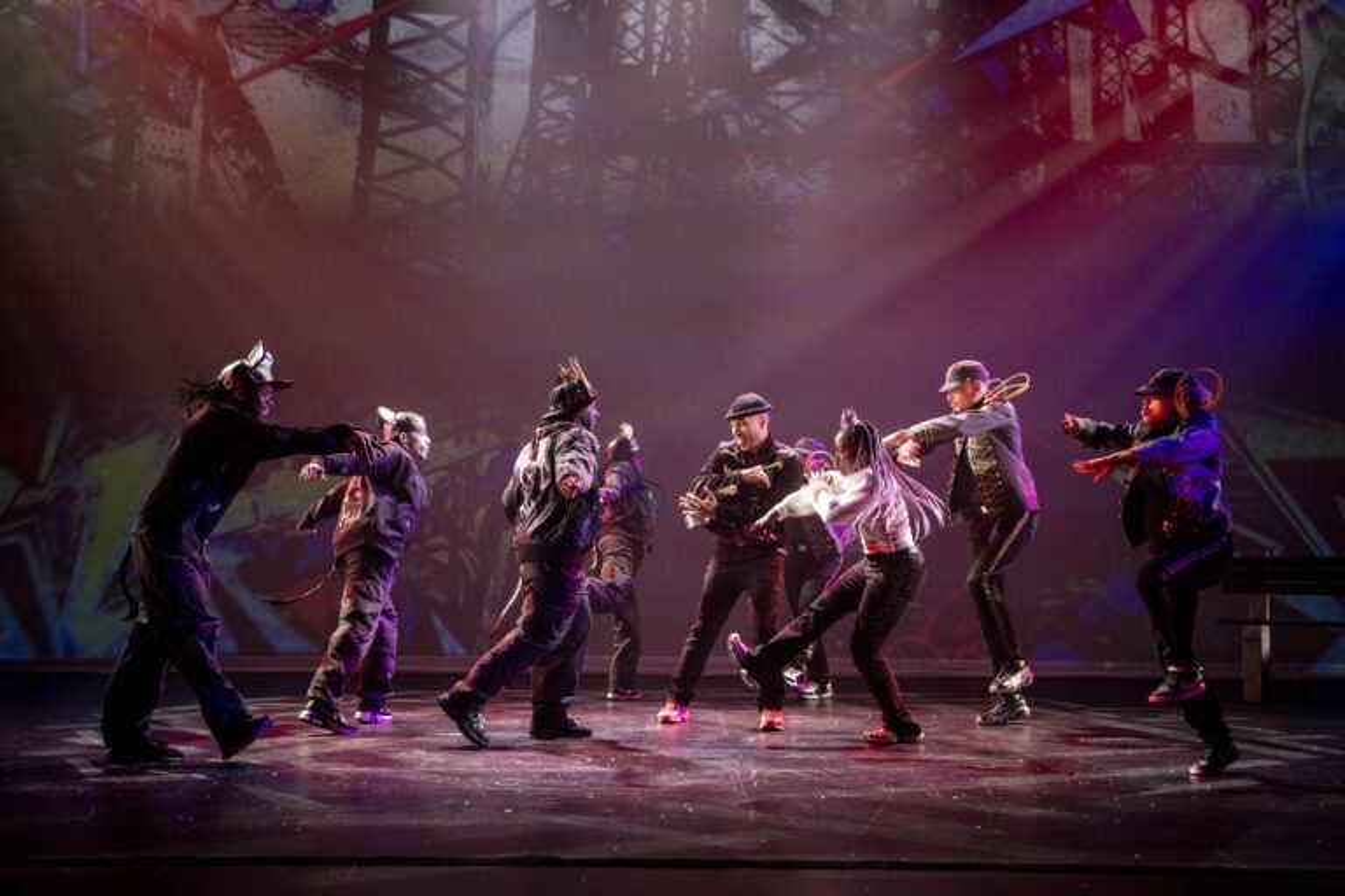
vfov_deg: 33.4
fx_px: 1494
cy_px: 448
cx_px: 672
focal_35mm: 40
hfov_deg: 48.5
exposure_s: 1/800
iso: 5000
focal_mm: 40
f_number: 3.5
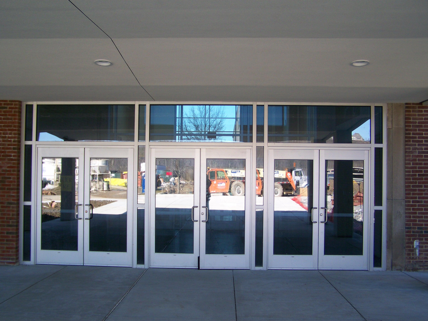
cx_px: 214
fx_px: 470
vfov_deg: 37.7
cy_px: 160
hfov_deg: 49.0
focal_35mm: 38
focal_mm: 6.3
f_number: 2.8
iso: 64
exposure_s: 1/160
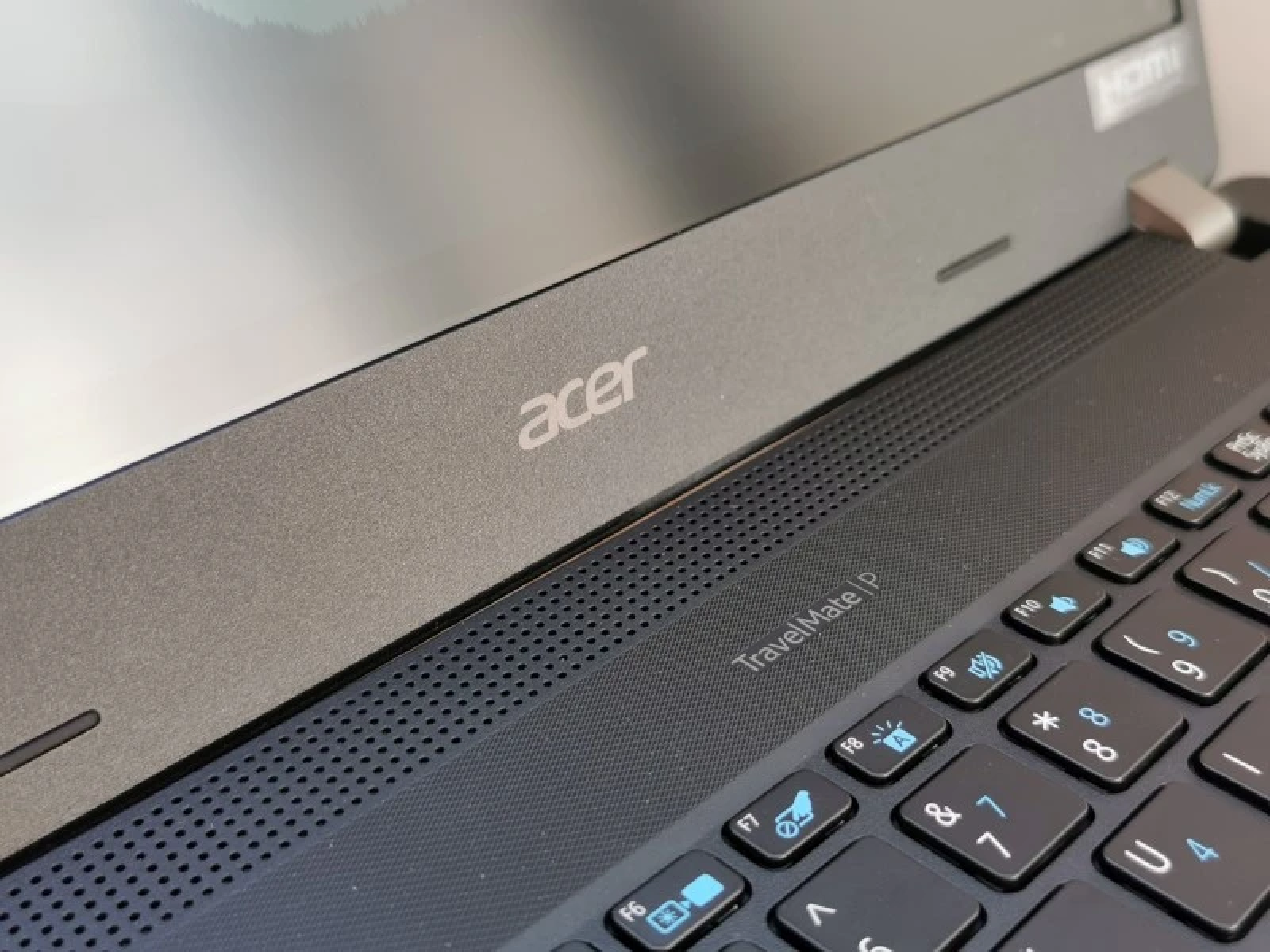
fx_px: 1468
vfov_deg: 36.0
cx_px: 635
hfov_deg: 46.8
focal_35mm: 40
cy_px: 476
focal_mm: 5.56
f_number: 1.6
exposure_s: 1/120
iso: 64
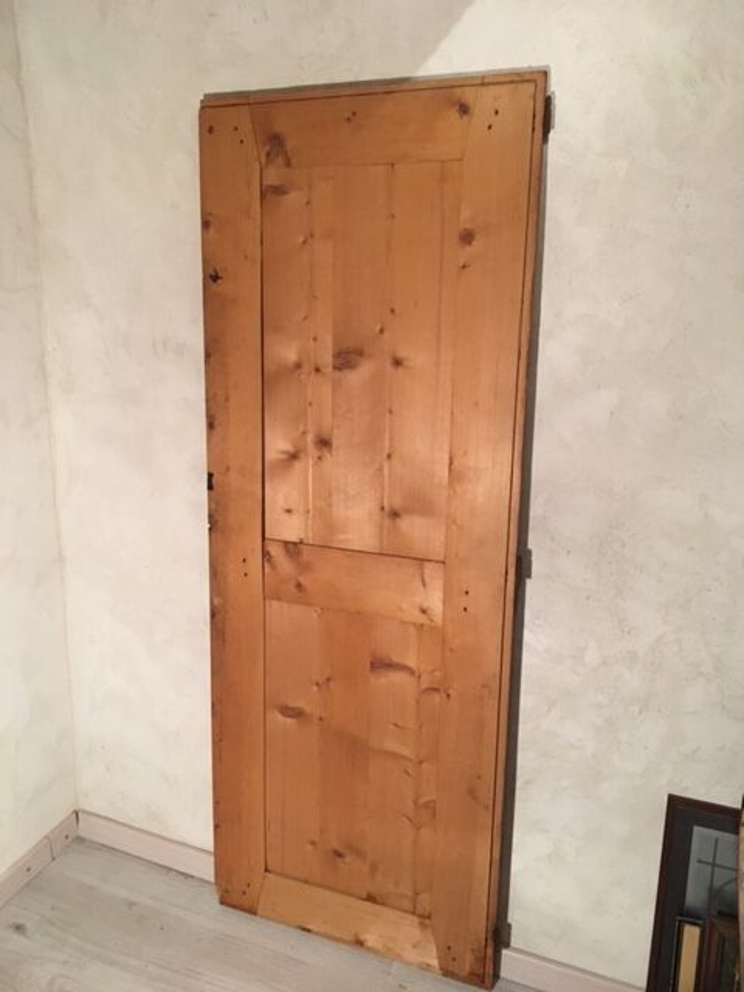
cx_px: 372
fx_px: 831
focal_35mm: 29
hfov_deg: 48.2
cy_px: 496
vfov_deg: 61.7
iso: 200
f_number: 2.2
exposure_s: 1/17
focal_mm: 4.15
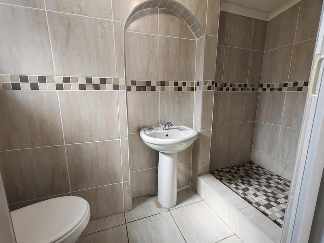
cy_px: 122
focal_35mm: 16
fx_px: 150
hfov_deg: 94.5
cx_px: 162
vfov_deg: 78.1
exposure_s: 1/33
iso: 100
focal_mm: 1.96
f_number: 2.2
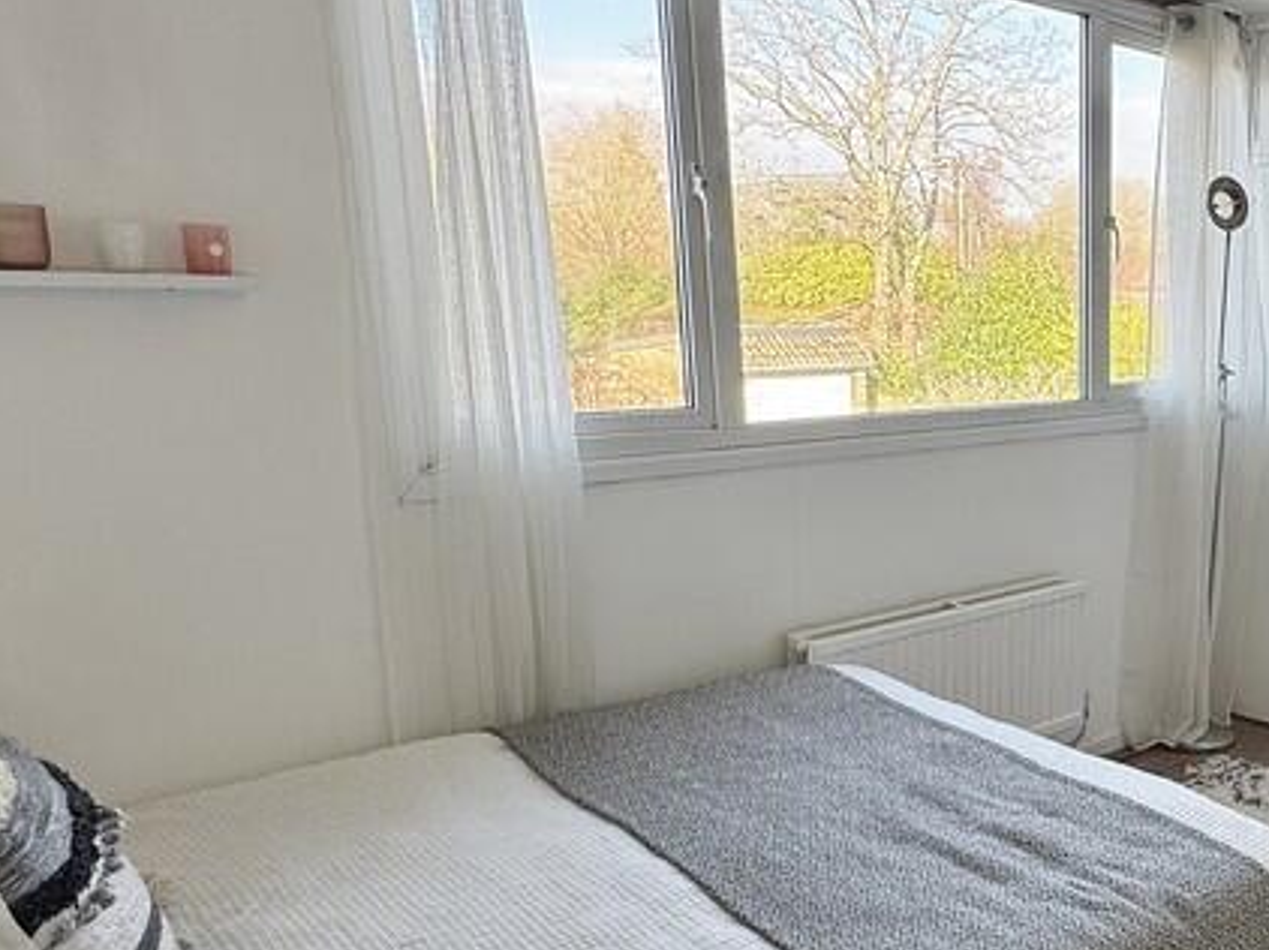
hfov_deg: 48.2
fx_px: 1246
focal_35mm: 34
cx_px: 1149
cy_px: 592
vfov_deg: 41.5
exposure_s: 1/99
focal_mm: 2.22
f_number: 2.2
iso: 50
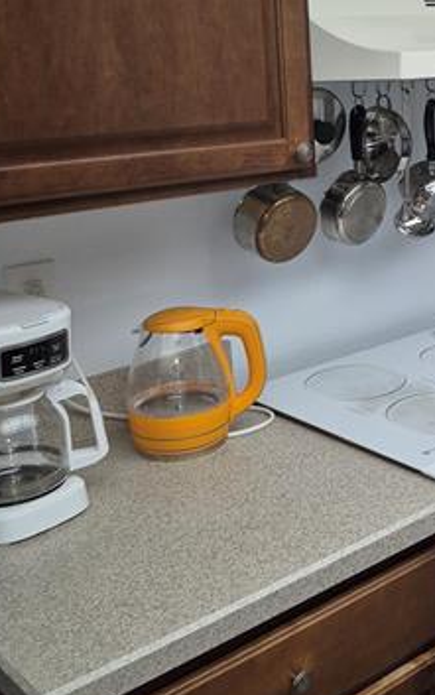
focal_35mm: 53
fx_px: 1004
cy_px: 217
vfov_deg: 37.6
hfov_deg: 23.0
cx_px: 480
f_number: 1.8
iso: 80
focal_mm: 5.4
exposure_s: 1/60
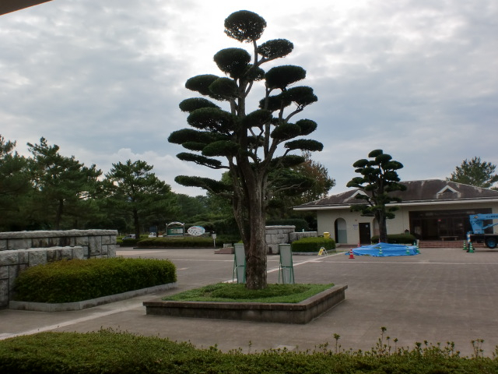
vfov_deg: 40.7
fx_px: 504
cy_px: 187
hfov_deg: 52.6
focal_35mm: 35
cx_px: 249
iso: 64
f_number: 5.6
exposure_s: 1/640
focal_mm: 6.3
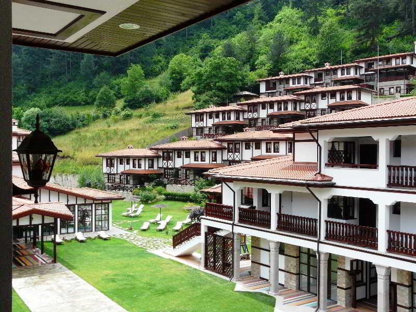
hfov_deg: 47.9
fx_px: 469
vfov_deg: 36.8
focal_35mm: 39
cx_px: 208
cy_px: 156
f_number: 5.6
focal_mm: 6.4
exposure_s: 1/200
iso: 100
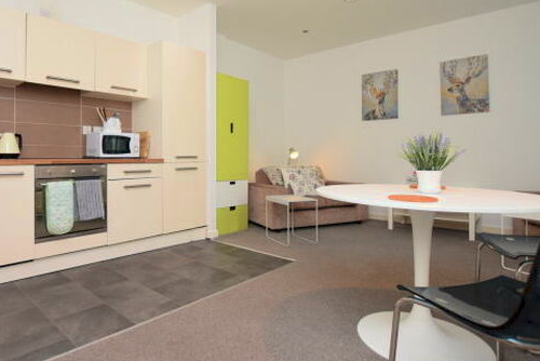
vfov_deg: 59.3
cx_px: 211
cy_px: 154
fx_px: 315
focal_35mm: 21
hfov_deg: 80.0
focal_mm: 10
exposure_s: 1/80
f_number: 4.5
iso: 800
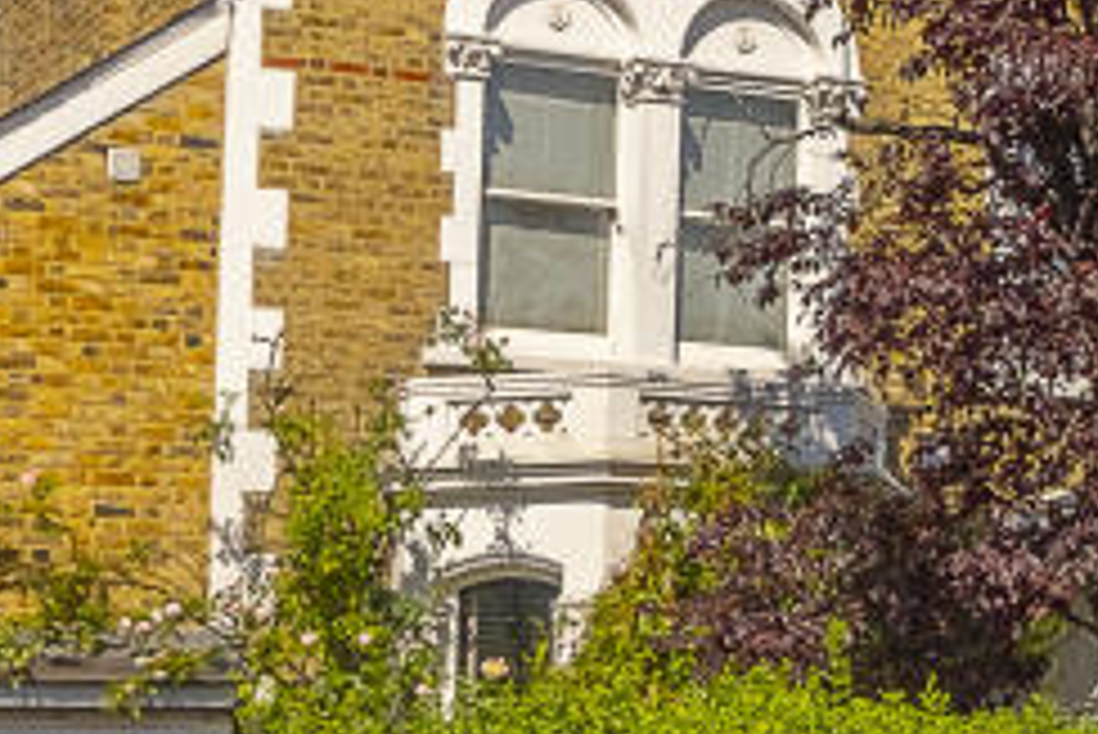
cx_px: 549
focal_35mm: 63
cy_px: 286
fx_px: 1923
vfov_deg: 21.6
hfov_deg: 31.9
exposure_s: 1/1600
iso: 250
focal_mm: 10
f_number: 4.5
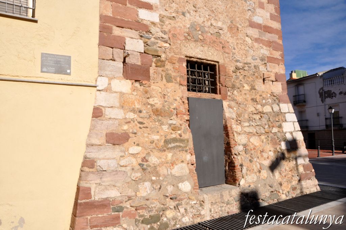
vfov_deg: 47.8
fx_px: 259
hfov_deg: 67.4
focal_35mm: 27
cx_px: 173
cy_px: 115
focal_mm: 18
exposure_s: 1/640
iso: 500
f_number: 13
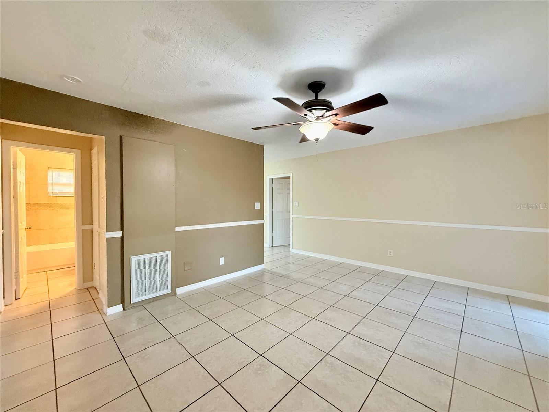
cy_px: 206
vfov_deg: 85.7
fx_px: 222
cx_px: 274
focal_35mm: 14
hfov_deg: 102.1
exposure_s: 1/120
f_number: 2.2
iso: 500
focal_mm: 2.22
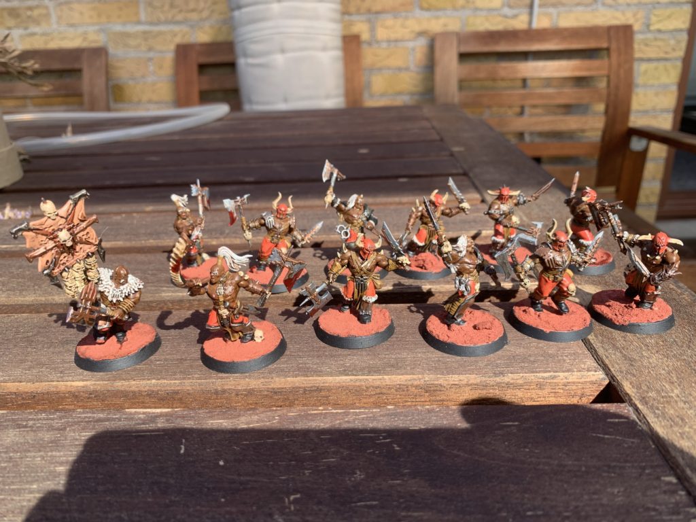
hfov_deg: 67.3
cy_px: 261
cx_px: 348
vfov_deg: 53.1
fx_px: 523
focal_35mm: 26
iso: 25
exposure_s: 1/706
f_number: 1.8
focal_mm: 4.25
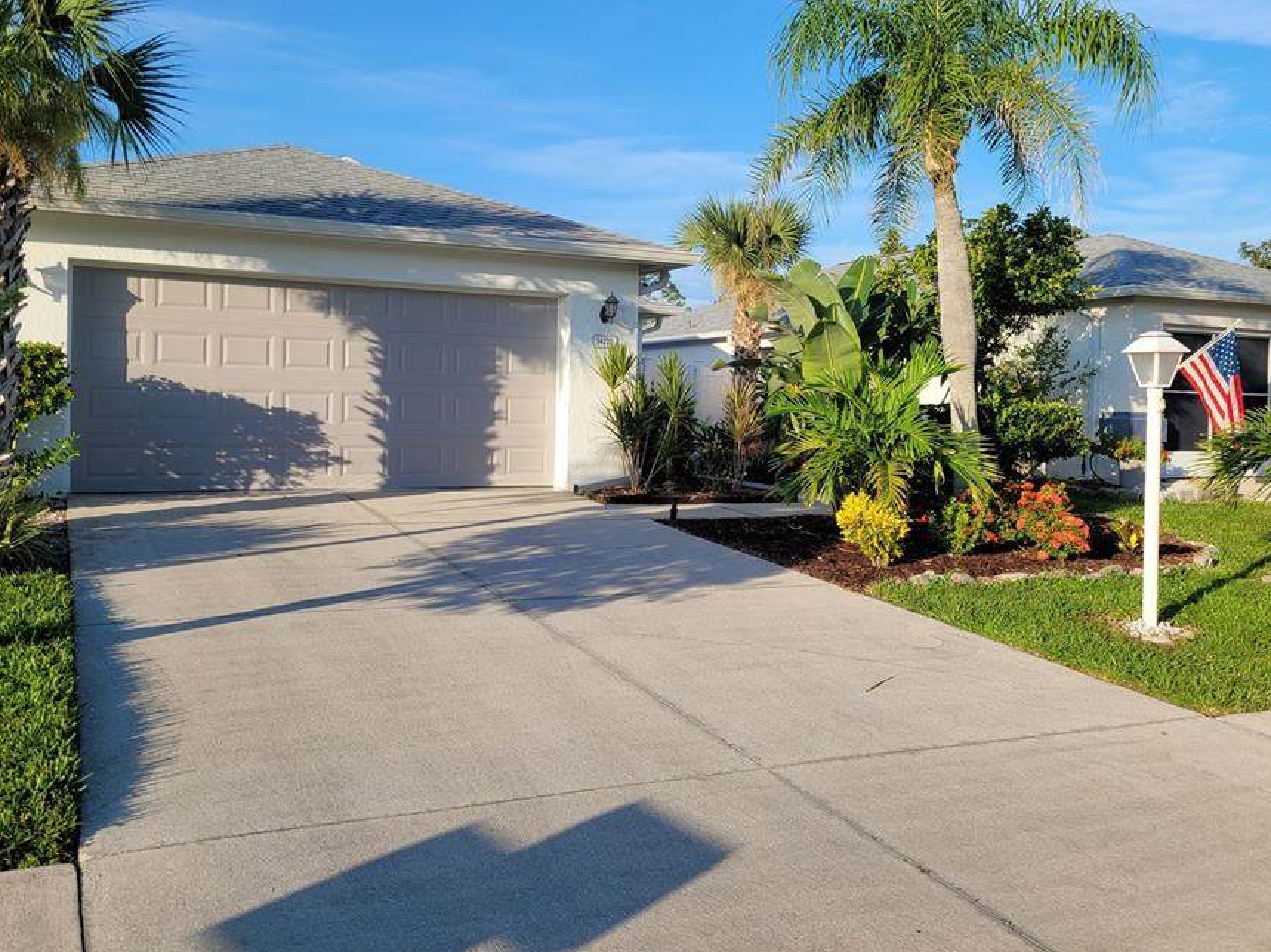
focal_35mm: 31
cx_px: 565
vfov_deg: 45.4
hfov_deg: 58.2
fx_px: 1138
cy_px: 426
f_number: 1.8
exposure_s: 1/1525
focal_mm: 5.4
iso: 40
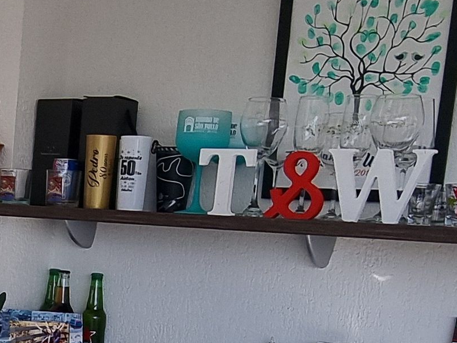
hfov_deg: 26.6
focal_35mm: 65
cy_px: 378
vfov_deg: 21.4
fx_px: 858
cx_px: -83
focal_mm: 2.2
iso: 50
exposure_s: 1/1276
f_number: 2.2
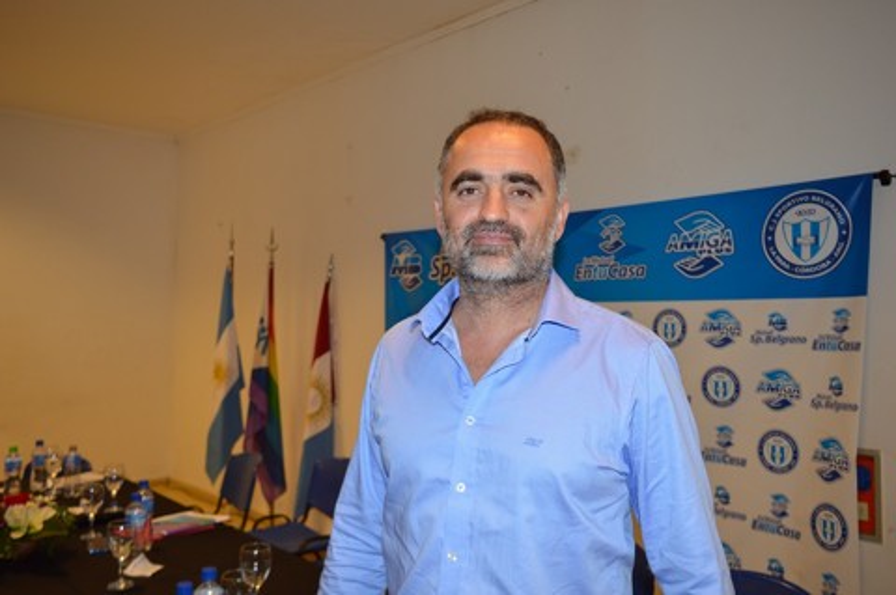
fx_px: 746
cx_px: 448
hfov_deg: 62.0
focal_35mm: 30
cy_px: 298
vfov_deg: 43.5
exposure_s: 1/100
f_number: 4
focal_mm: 20
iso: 400
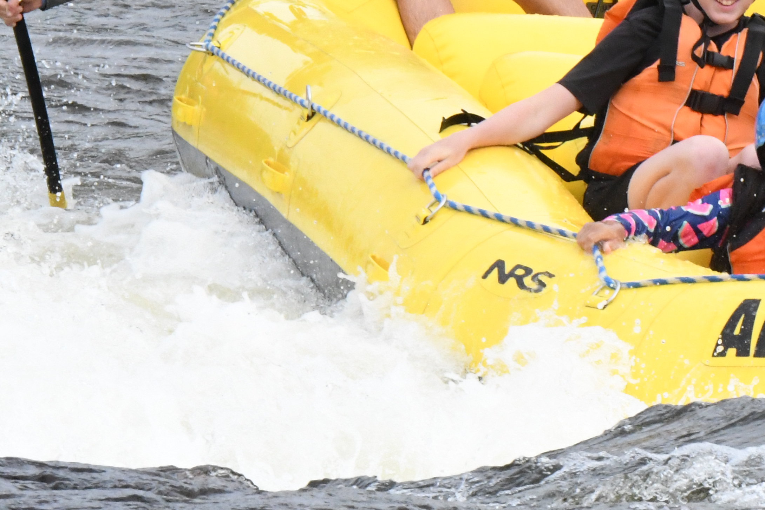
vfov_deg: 1.8
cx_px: 921
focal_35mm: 767
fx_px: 16297
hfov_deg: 2.7
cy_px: 93
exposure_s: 1/640
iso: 3200
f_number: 22
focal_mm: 200
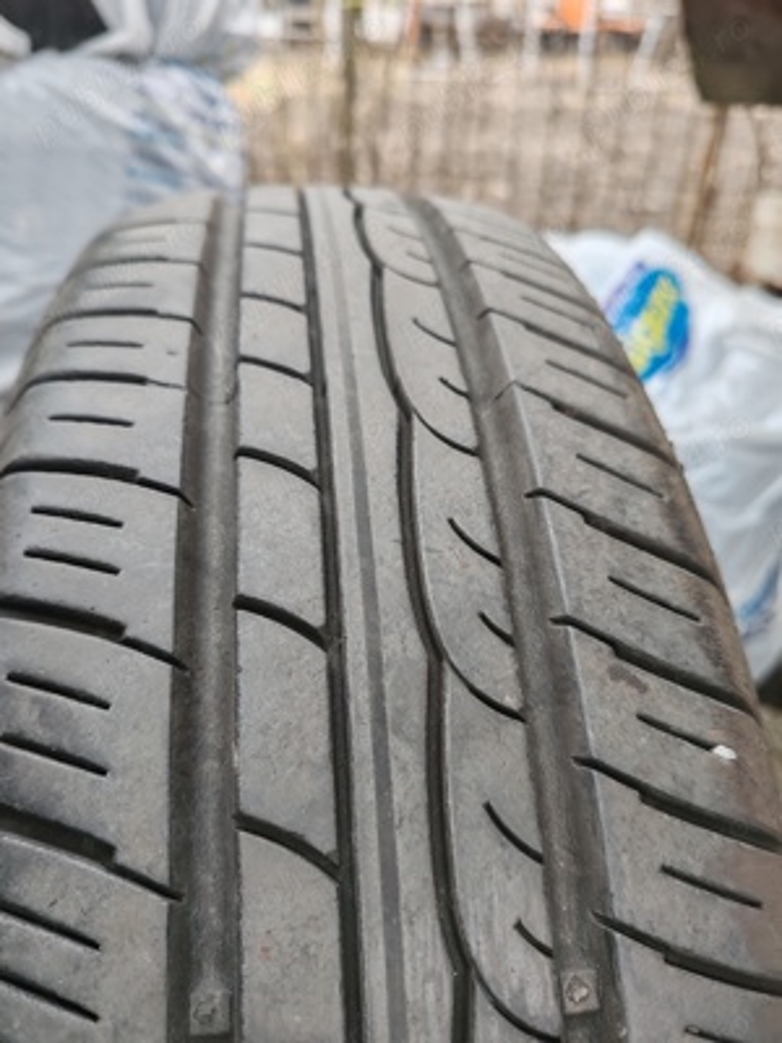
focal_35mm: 27
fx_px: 813
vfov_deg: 65.3
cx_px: 391
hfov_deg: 51.4
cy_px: 522
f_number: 1.9
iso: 160
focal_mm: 6.12
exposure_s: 1/100
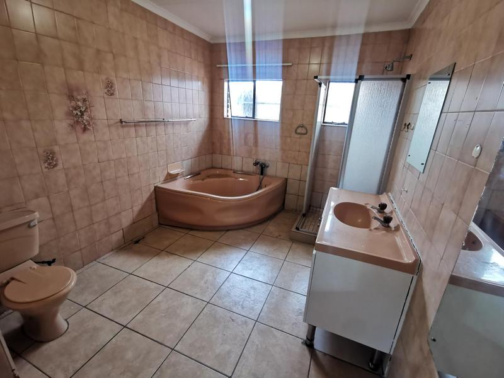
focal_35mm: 16
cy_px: 189
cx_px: 252
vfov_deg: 78.1
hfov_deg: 94.5
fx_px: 233
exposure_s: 1/33.3
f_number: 2.2
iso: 320
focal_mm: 2.35
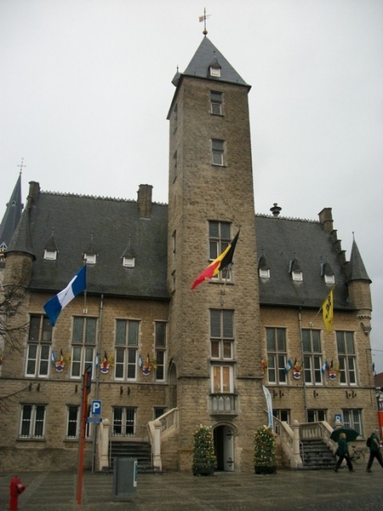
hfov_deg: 44.2
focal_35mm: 32
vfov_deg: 56.8
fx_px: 472
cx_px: 192
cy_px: 256
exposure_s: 1/100
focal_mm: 5.7
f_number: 8.8
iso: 80
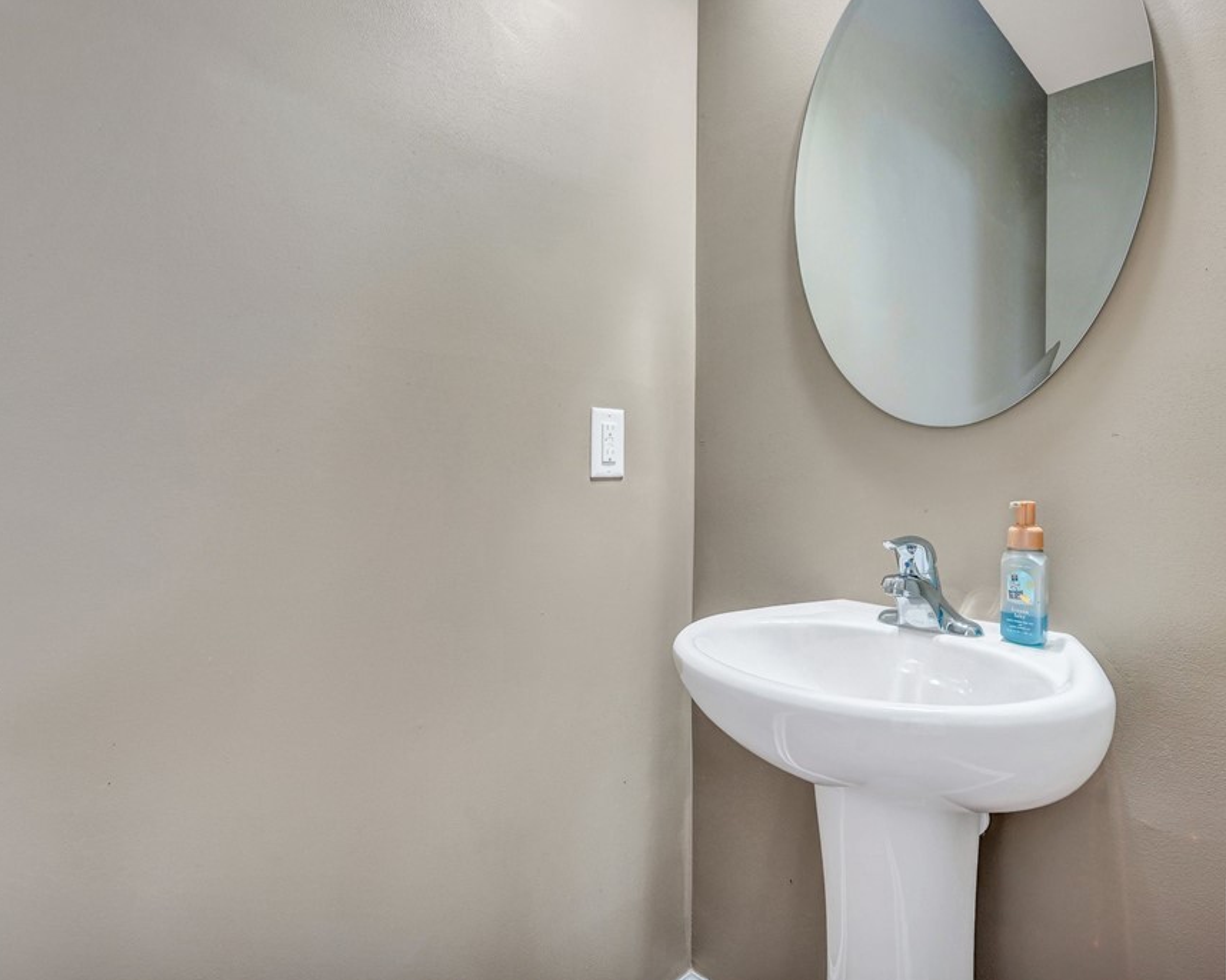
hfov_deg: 82.8
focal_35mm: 19
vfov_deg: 70.8
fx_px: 689
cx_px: 699
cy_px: 466
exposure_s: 1/4
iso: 320
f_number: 9
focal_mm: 16
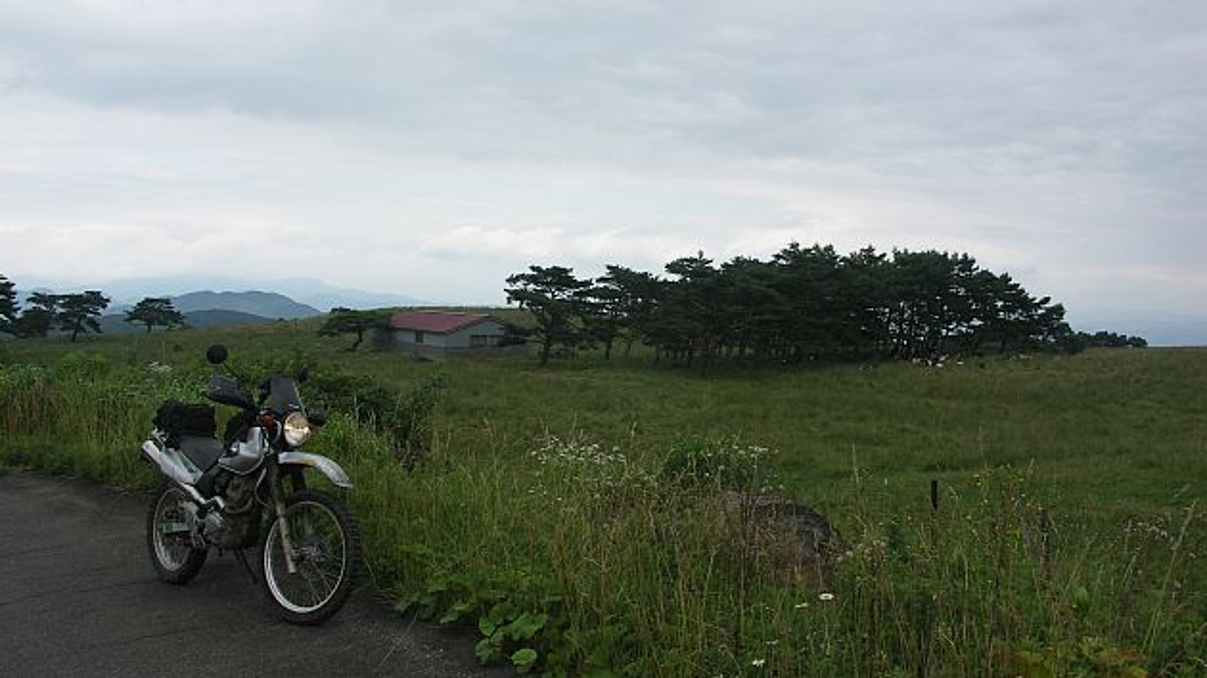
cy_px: 329
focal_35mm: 31
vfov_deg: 37.7
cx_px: 596
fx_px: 992
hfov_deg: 62.6
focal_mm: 7.2
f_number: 5.6
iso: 50
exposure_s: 1/200
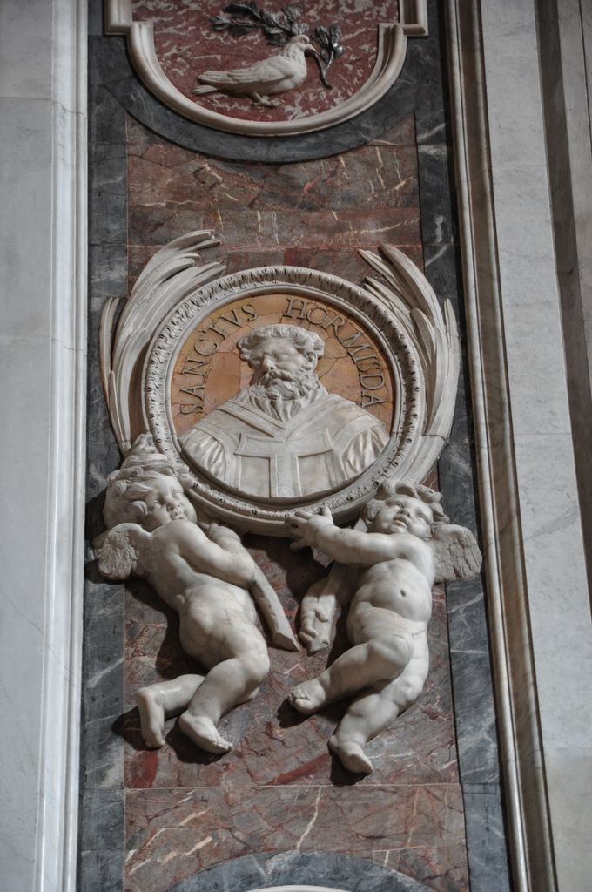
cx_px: 296
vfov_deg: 13.1
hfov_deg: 8.7
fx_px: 3895
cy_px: 446
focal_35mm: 158
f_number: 6.3
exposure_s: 1/13
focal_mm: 105
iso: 800
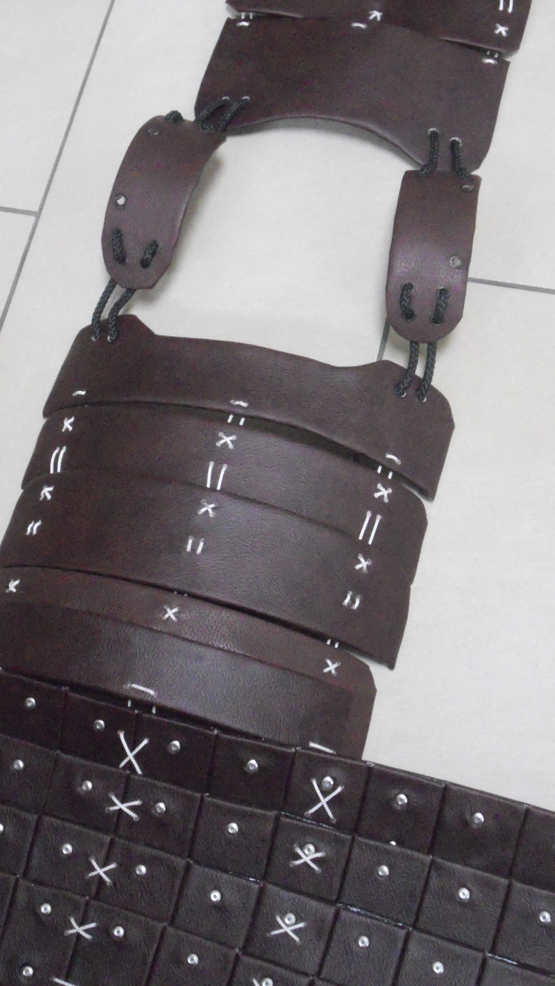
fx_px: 1543
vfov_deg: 35.4
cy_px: 494
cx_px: 208
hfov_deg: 20.3
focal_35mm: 59
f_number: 4.8
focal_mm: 9.8
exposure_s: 1/100
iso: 1600
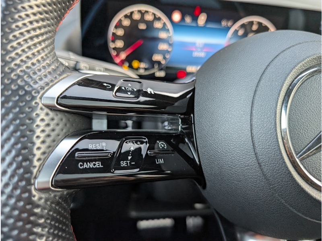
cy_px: 120
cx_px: 161
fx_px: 223
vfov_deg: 56.8
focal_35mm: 24
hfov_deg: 71.6
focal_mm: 6.9
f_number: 1.68
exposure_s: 1/62
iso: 125
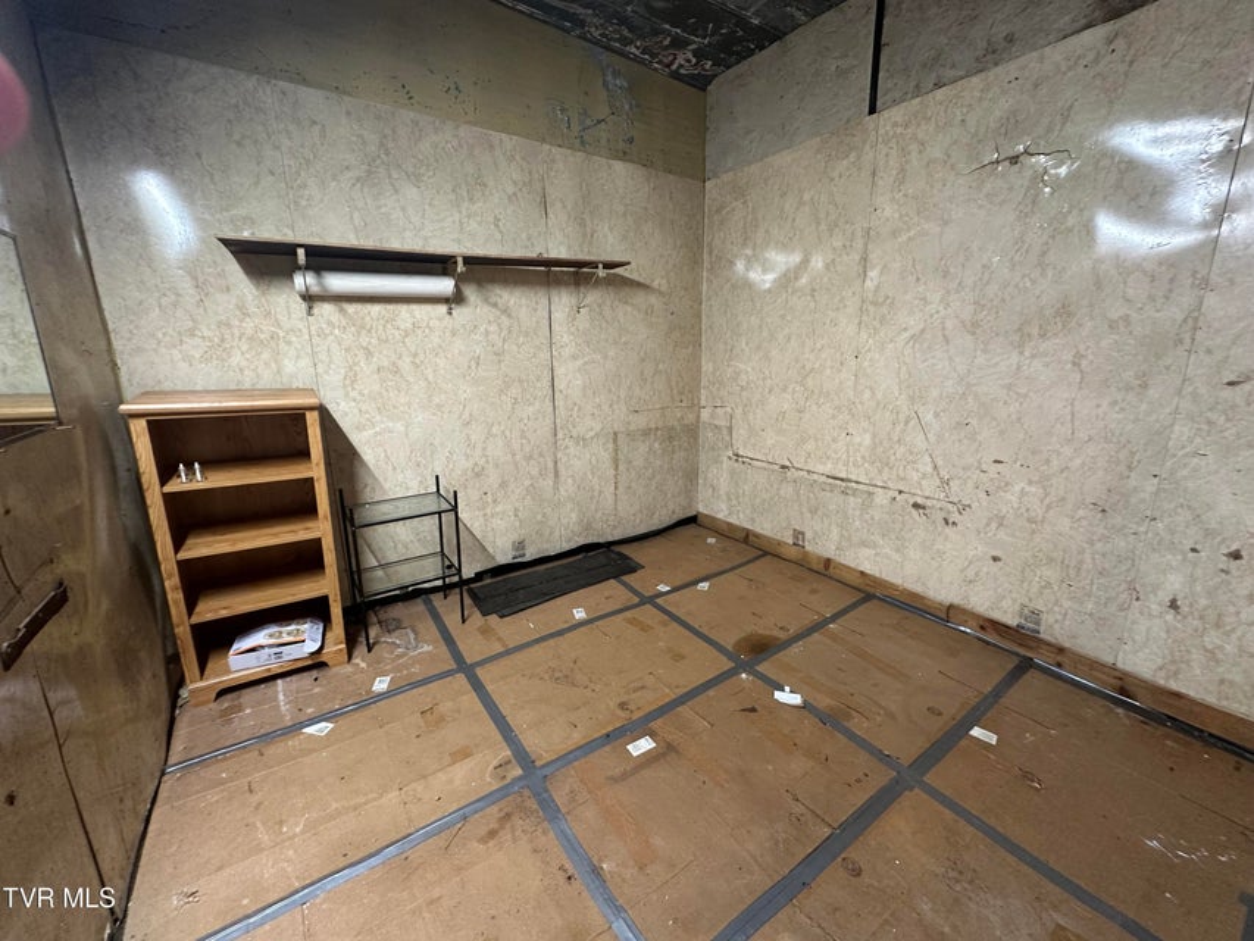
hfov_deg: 102.1
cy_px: 470
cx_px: 627
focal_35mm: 14
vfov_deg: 85.7
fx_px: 507
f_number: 2.2
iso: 200
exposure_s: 1/60
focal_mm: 2.22
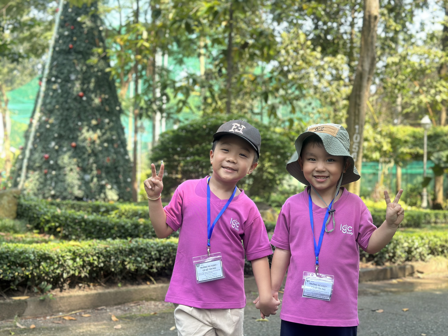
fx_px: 621
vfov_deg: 30.3
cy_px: 168
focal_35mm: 48
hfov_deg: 39.7
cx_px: 224
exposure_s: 1/369
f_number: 1.78
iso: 80
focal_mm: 6.86
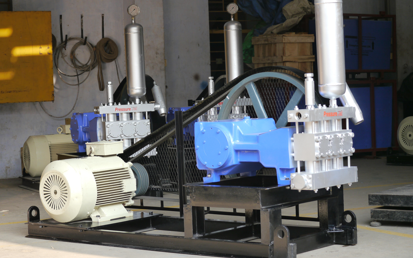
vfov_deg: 13.6
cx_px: 207
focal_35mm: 96
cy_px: 115
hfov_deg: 21.6
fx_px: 1081
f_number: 4
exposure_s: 1/125
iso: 160
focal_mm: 45
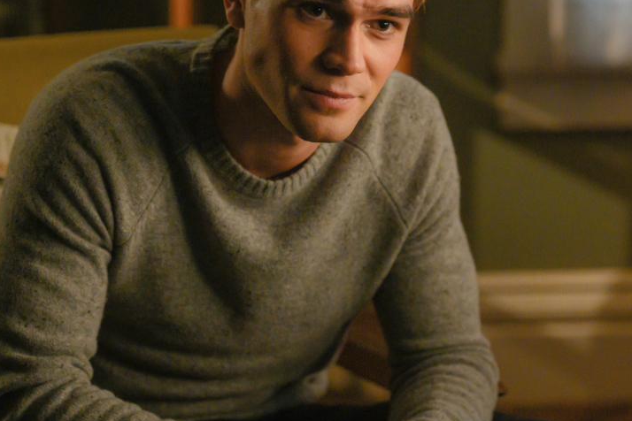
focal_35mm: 168
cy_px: 141
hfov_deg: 12.2
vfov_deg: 8.2
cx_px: 299
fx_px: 2949
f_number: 2.8
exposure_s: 1/60
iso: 6400
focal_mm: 100
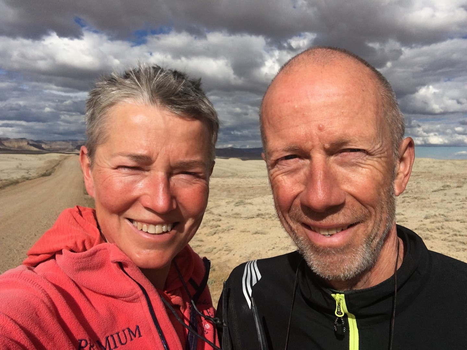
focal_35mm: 31
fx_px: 418
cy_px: 175
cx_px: 234
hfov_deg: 58.4
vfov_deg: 45.4
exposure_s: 1/4167
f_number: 2.2
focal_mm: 2.65
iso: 32
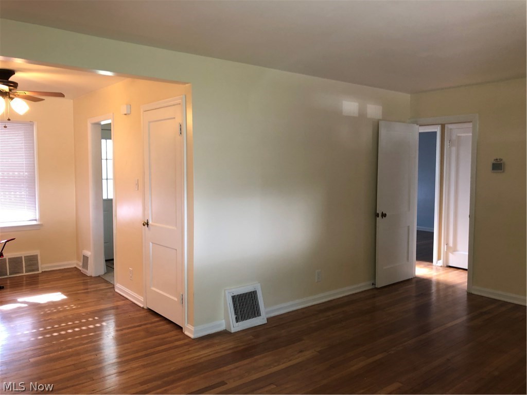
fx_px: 426
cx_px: 264
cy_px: 198
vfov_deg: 49.7
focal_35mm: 28
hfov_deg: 63.4
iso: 32
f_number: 1.8
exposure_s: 1/24
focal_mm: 3.99
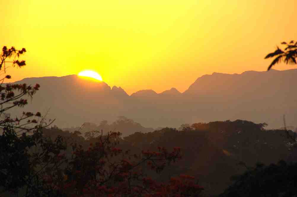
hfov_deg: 5.5
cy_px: 98
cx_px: 148
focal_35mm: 375
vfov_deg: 3.7
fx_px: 3091
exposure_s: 1/750
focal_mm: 250
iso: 1600
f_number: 11
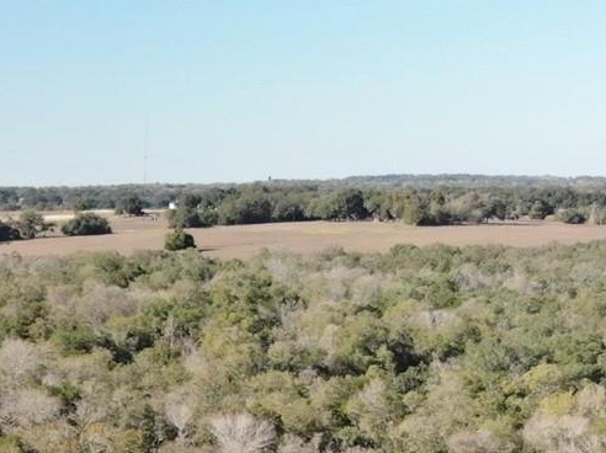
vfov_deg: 13.5
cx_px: -14
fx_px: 1749
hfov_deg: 19.1
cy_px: 758
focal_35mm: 100
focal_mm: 4.5
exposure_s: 1/320
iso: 400
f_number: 2.8
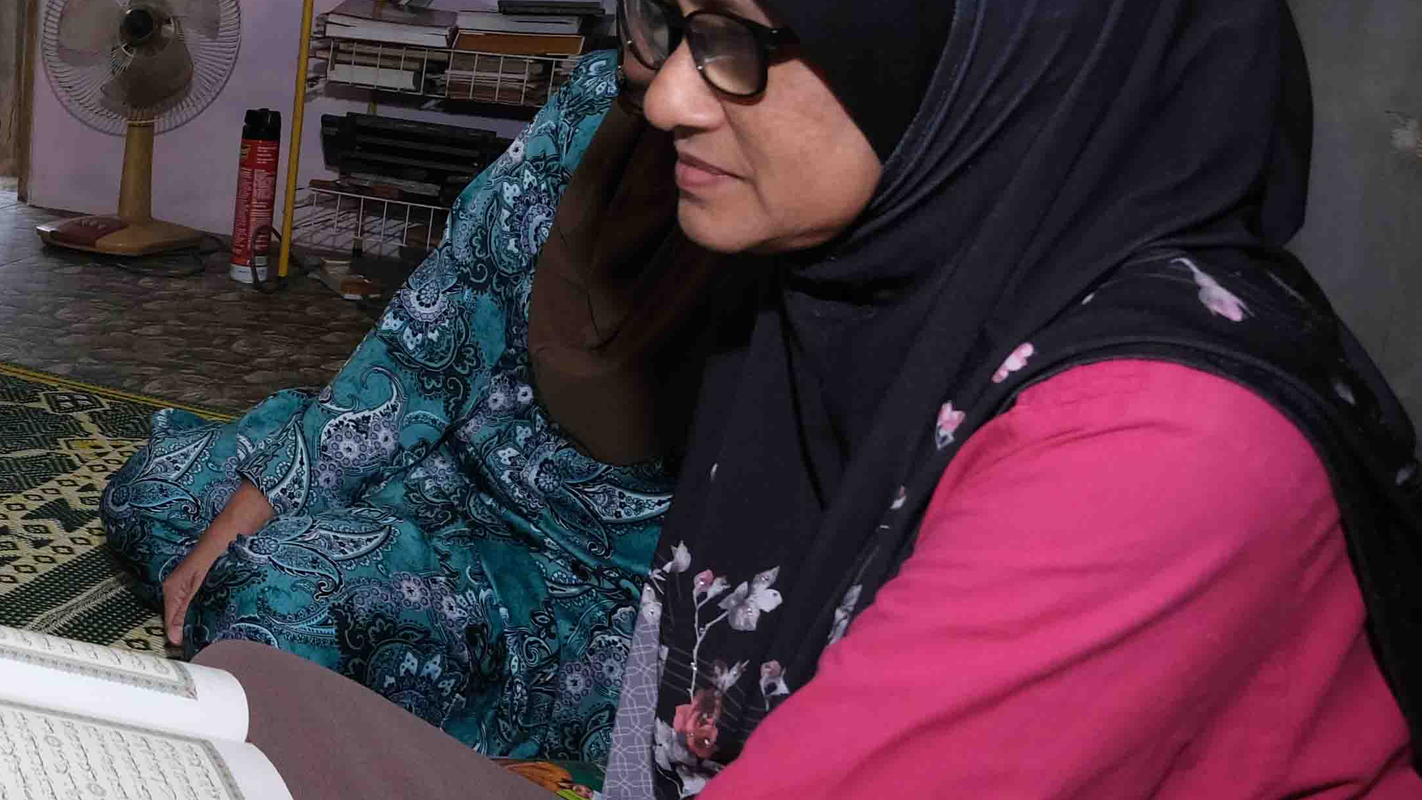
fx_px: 1697
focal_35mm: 45
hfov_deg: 36.1
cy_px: 289
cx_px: -255
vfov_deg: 26.4
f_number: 4.5
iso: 1000
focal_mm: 10
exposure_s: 1/250
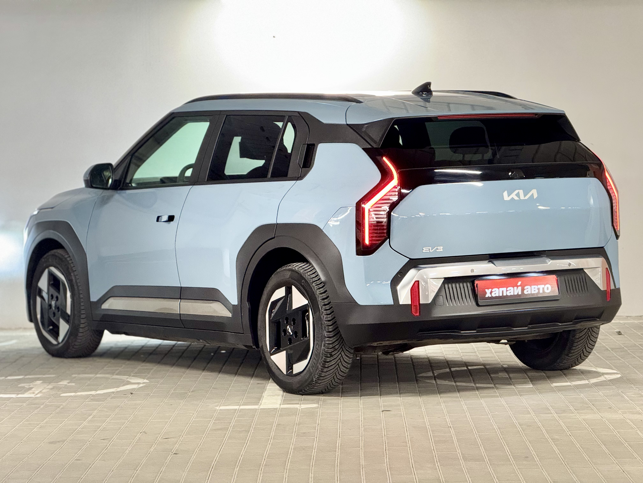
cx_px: 322
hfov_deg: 16.4
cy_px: 242
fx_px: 2229
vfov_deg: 12.3
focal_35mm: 120
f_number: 2.8
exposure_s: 1/34
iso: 640
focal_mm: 15.66
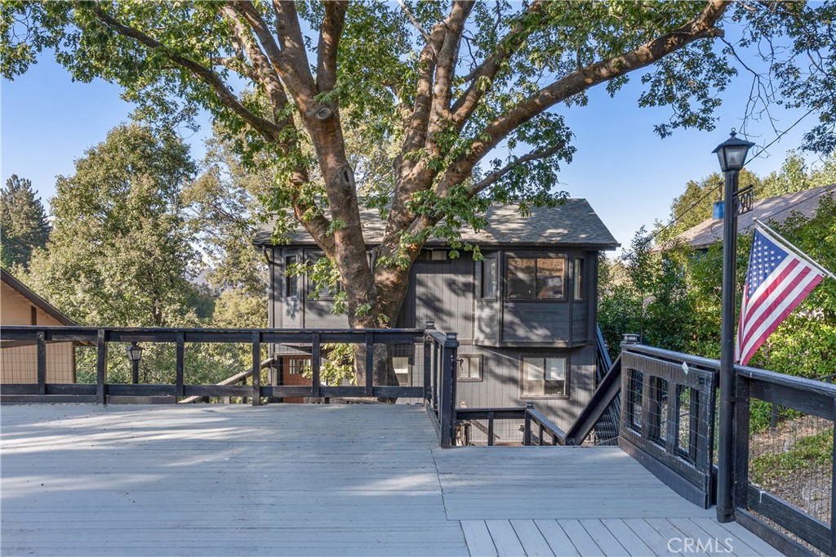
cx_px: 418
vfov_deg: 51.3
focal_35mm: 25
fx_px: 580
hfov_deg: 71.5
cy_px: 278
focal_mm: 17
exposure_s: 1/30
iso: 100
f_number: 8
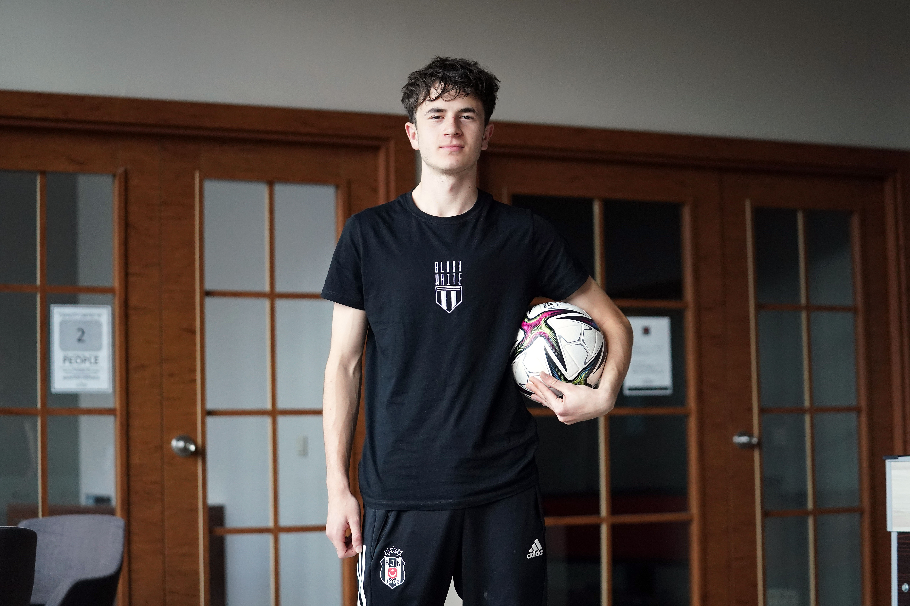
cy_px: 303
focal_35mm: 73
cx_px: 455
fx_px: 1845
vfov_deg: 18.7
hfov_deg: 27.7
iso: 3200
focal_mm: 73
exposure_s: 1/1600
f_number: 2.8
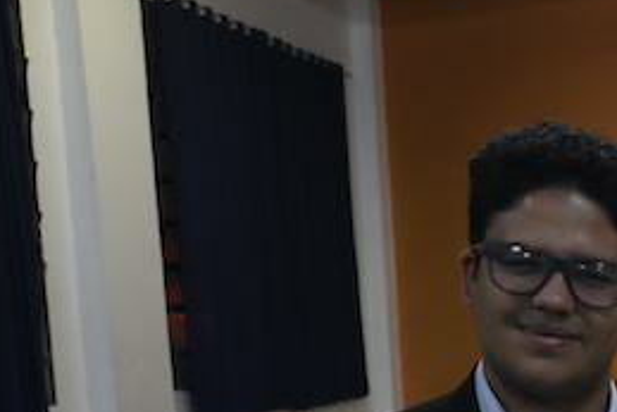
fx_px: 1269
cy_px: 491
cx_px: 886
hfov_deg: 23.0
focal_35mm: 74
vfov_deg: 17.6
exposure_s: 1/200
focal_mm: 24
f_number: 2.8
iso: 5000
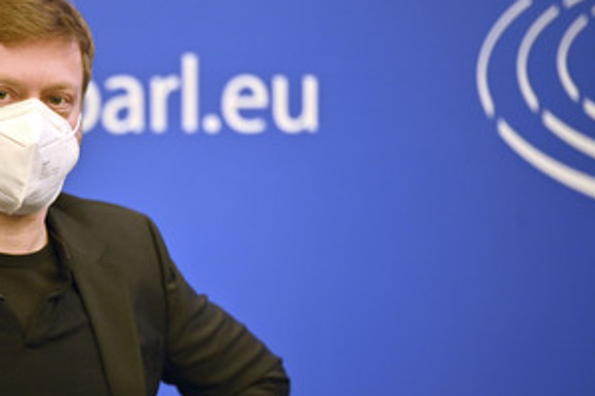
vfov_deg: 4.5
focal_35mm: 302
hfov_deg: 6.8
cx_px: 150
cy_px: 255
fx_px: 4988
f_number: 2.8
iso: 640
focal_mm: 200
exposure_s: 1/160
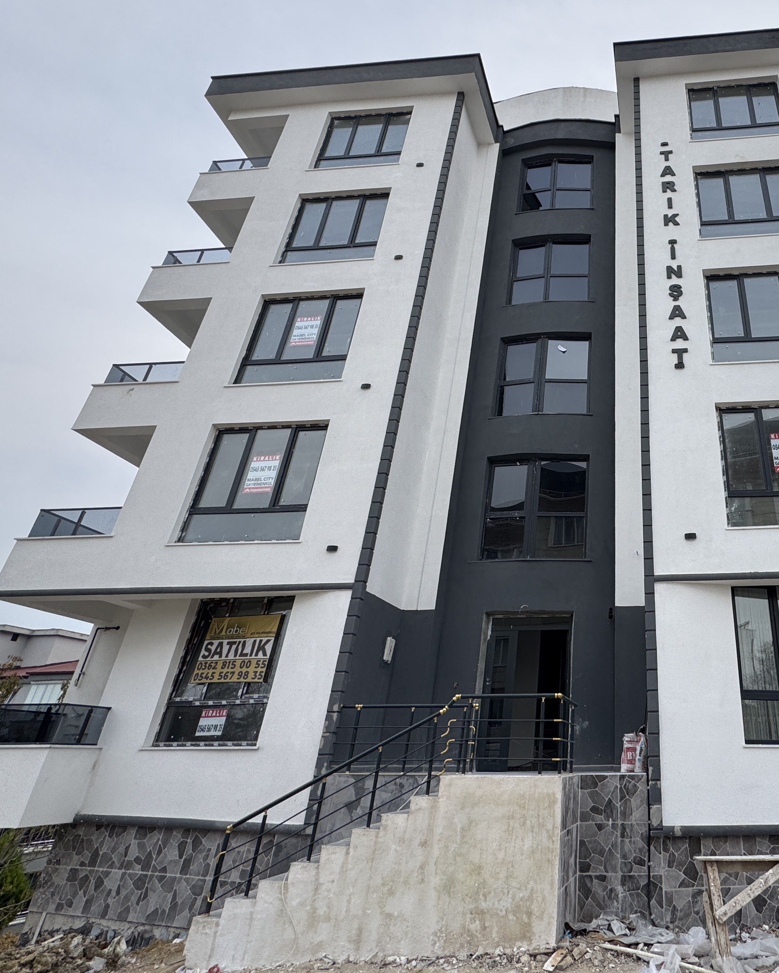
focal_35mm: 22
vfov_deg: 74.3
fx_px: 634
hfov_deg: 58.5
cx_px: 619
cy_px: 392
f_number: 2.2
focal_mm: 2.22
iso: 40
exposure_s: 1/285
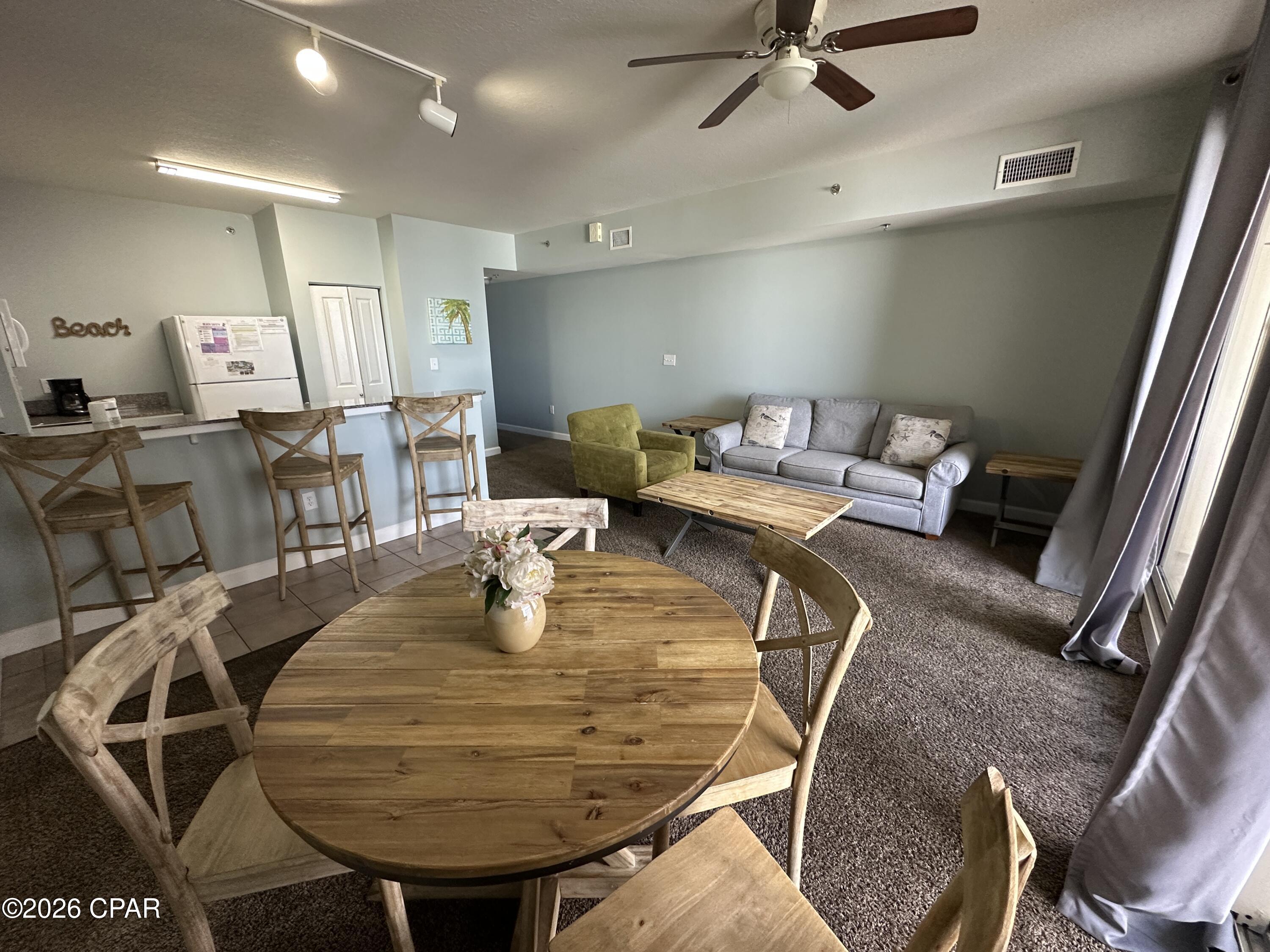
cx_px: 635
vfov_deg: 85.7
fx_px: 514
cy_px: 476
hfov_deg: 102.1
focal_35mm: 14
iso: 250
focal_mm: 2.22
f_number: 2.2
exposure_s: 1/120
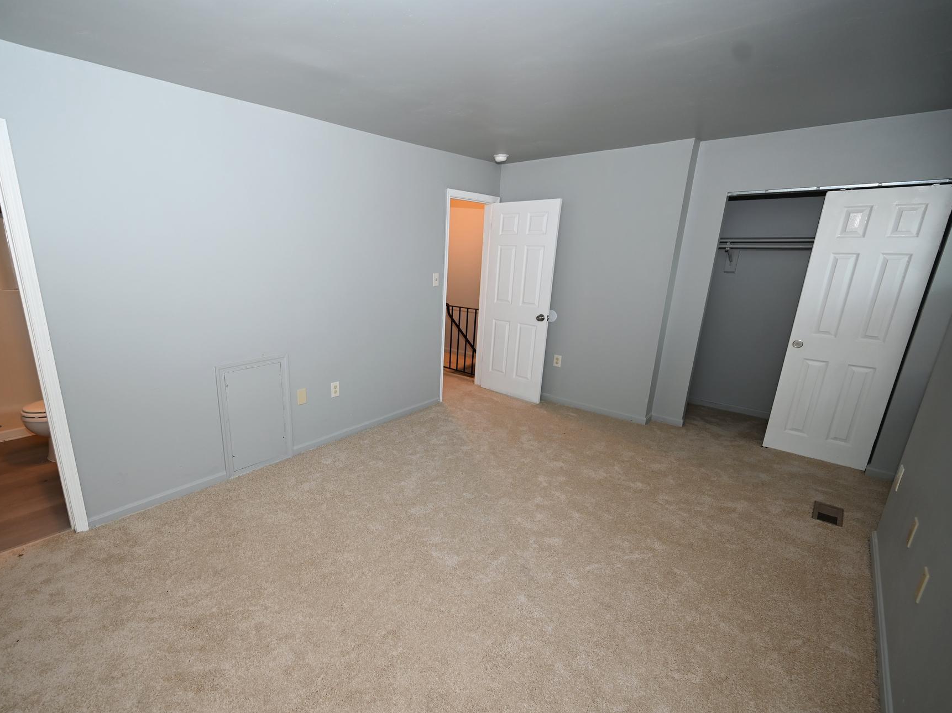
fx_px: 440
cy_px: 375
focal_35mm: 16
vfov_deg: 78.0
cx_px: 393
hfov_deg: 93.6
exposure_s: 1/100
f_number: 4
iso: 500
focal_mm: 14
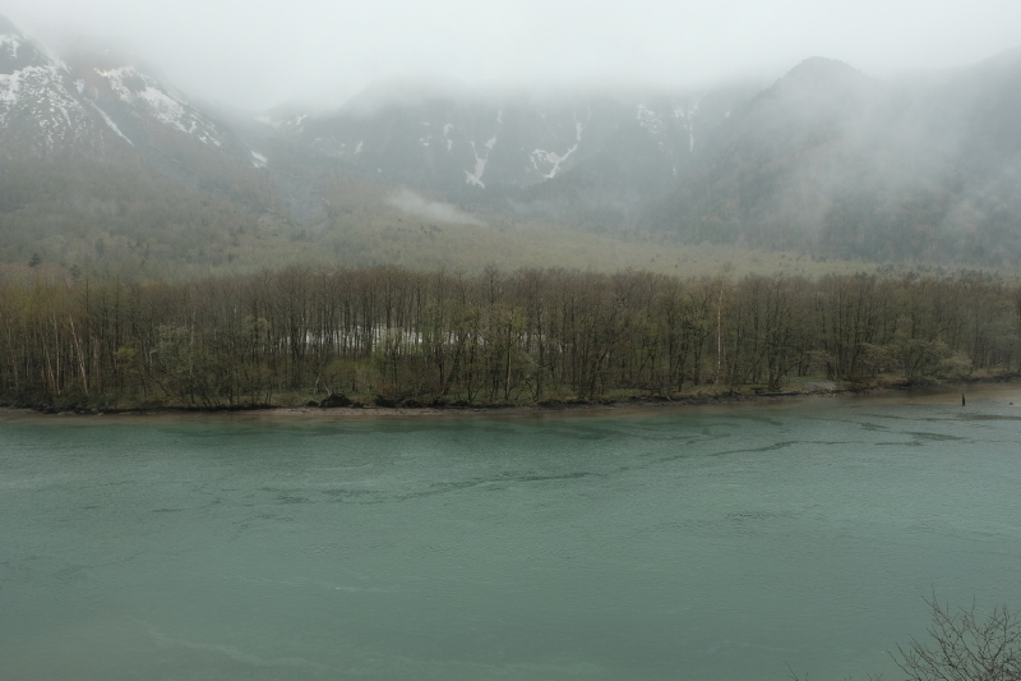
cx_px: 510
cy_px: 340
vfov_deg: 43.6
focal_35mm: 30
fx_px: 851
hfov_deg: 61.9
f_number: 7.1
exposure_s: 1/40
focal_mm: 20
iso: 200
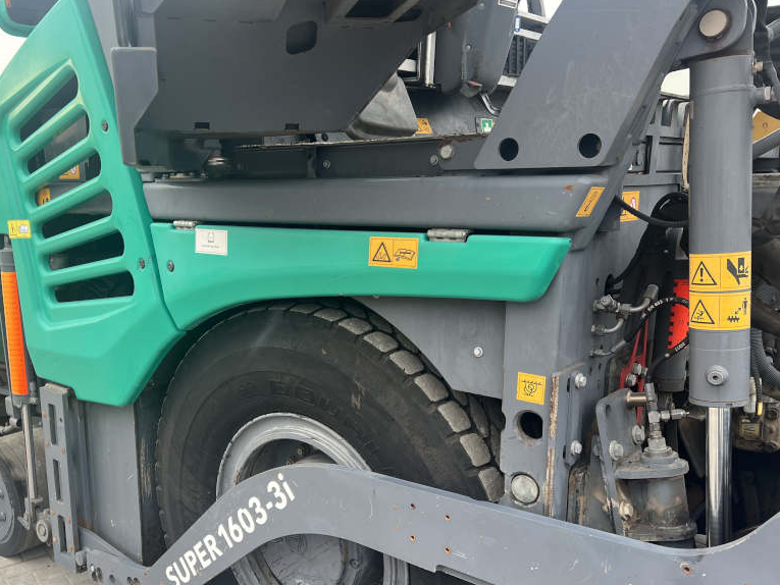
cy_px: 348
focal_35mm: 34
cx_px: 294
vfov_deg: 41.6
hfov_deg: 53.4
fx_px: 766
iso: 40
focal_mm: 5.7
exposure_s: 1/188
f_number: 1.5
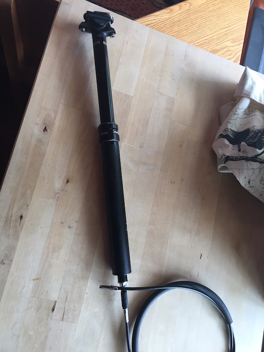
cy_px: 176
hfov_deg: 48.2
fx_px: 295
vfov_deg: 61.7
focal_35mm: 29
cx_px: 132
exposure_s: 1/40
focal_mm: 4.15
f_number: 2.2
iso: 32
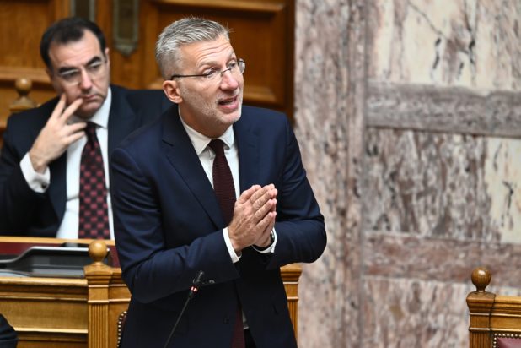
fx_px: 6512
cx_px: 260
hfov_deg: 4.6
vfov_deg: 3.1
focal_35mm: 450
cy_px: 174
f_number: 6.3
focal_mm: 450
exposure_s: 1/200
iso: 3600
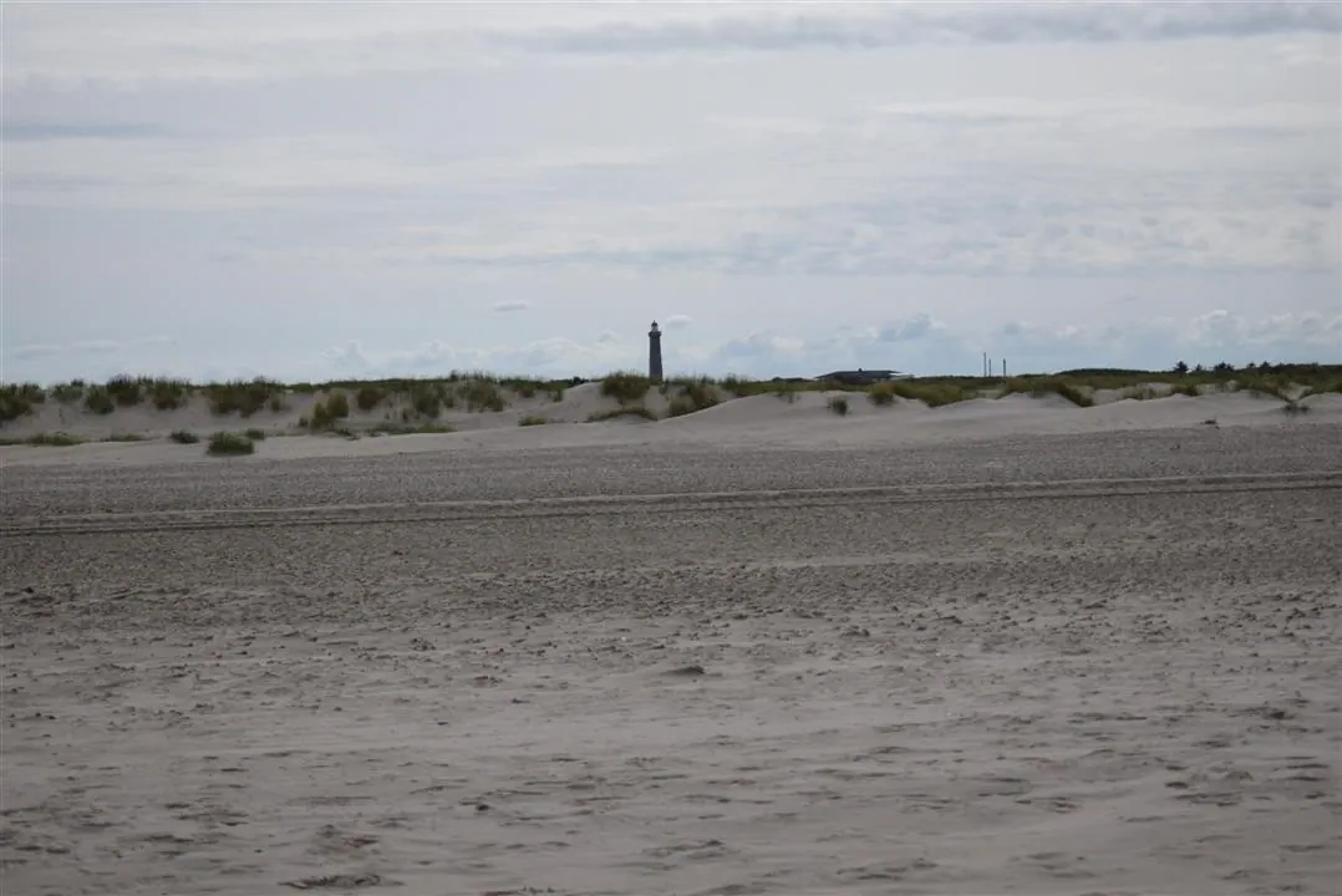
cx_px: 671
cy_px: 448
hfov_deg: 24.6
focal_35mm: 82
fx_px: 3077
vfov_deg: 16.6
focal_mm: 55
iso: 200
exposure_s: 1/2500
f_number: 5.6
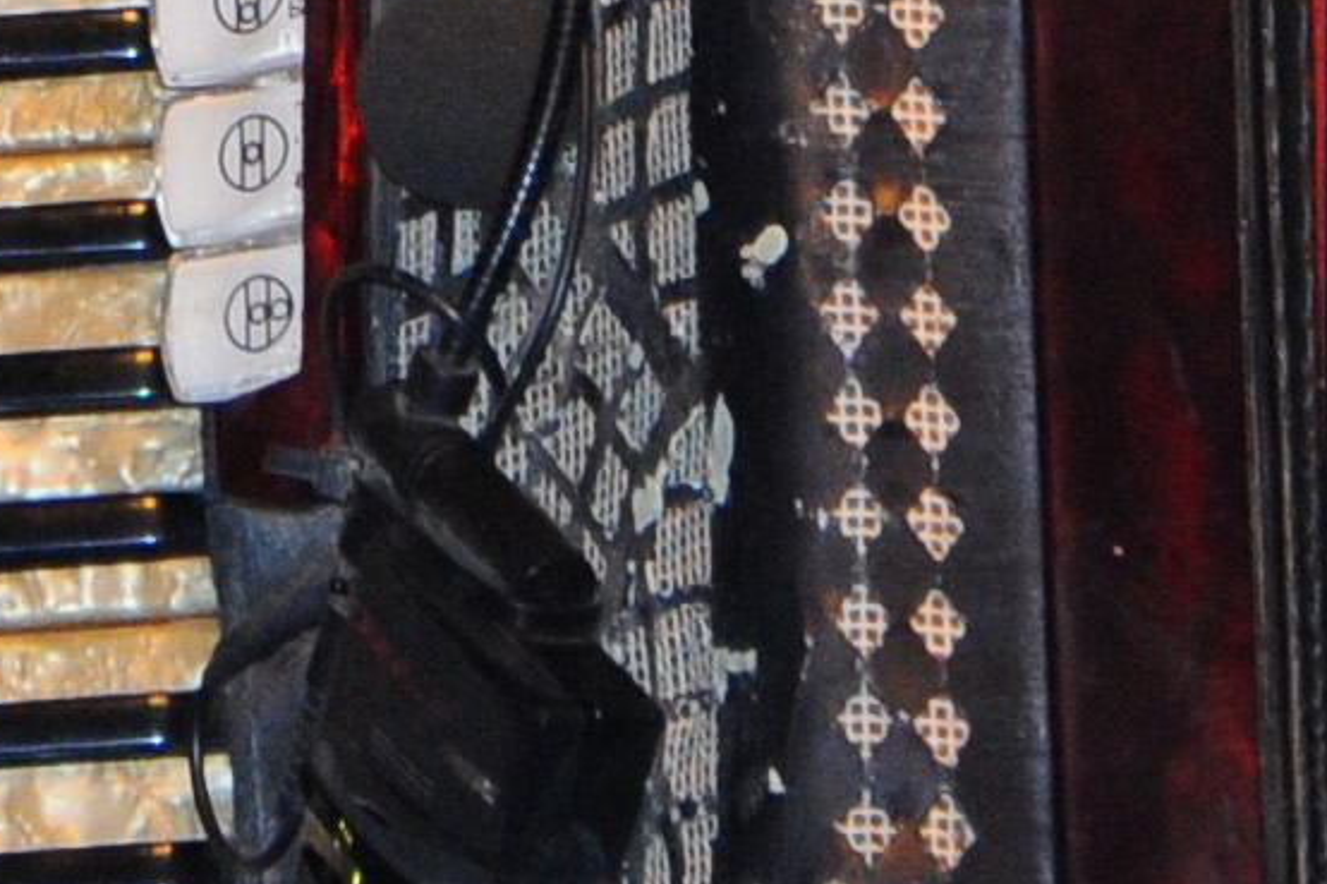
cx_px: -266
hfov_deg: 0.9
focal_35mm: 2305
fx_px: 84935
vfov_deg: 0.6
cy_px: -1543
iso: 2000
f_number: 7.1
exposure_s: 1/80
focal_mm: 300
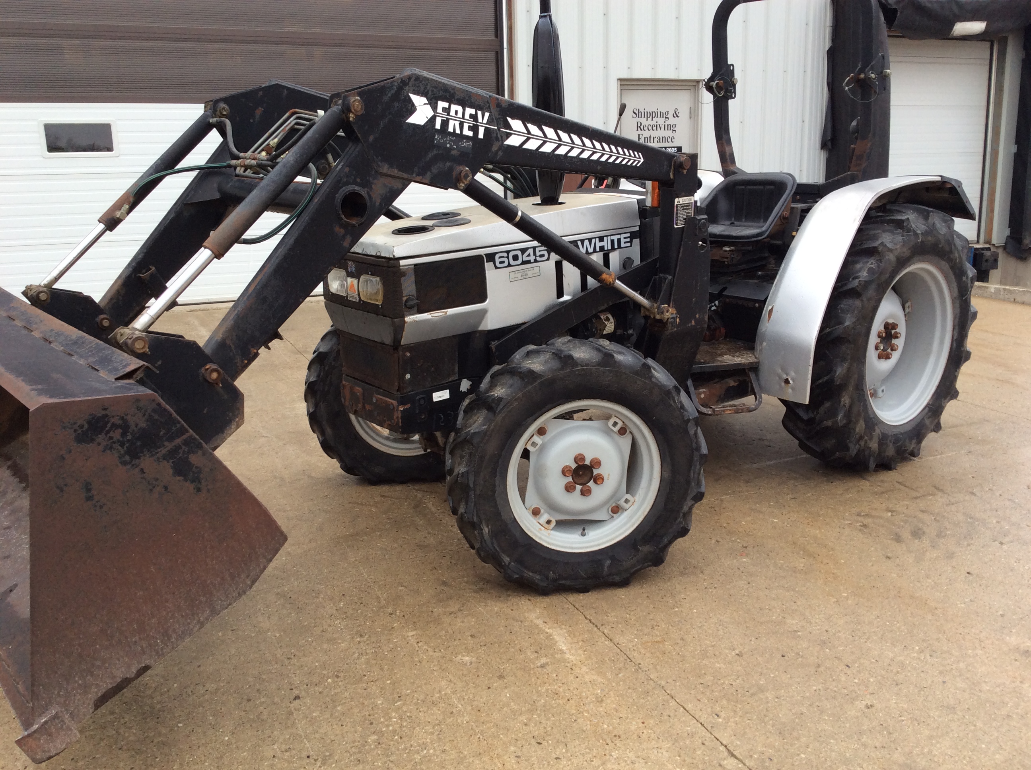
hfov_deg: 56.9
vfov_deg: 44.1
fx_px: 952
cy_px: 385
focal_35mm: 32
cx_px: 516
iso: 32
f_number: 2.4
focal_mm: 3.3
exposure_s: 1/203
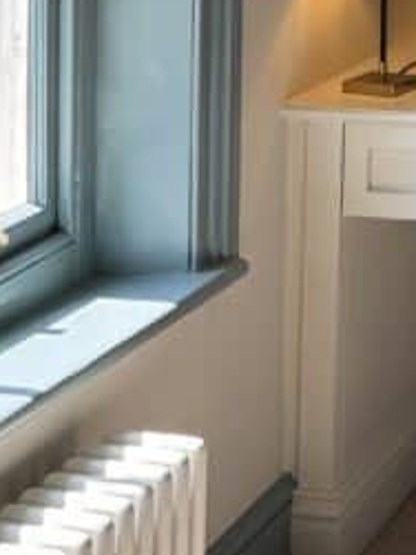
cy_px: -172
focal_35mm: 98
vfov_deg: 18.6
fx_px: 1572
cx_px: 699
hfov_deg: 13.8
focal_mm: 6.76
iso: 64
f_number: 1.78
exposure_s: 1/243
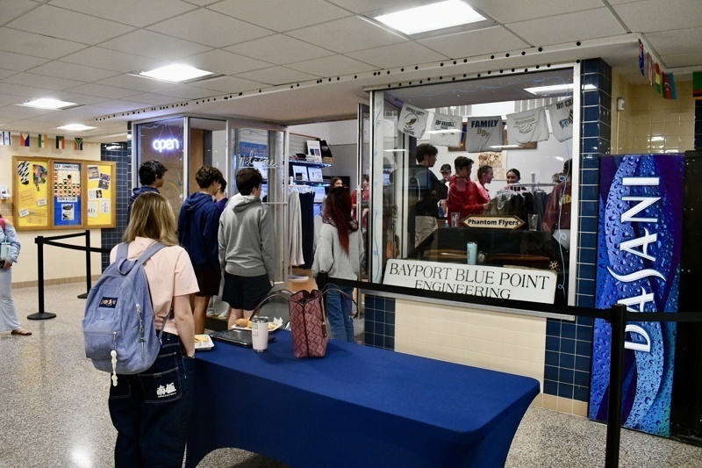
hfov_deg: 67.4
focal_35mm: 27
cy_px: 234
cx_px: 351
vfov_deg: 47.9
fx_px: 526
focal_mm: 18
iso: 3200
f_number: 5.6
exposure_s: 1/125
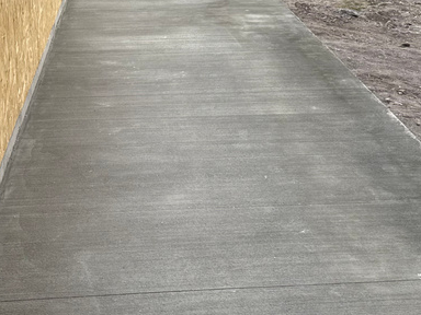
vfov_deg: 22.2
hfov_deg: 30.2
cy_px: 11
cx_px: 189
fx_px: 778
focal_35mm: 64
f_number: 1.78
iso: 100
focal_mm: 6.76
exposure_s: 1/2445
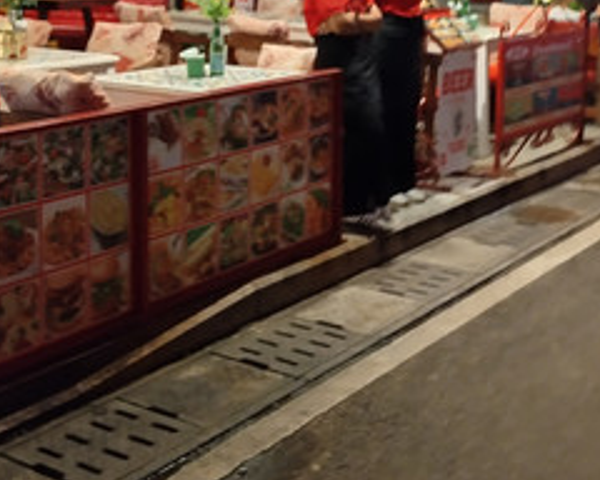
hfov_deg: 32.0
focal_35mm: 59
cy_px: 51
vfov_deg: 25.1
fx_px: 1048
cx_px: 292
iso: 400
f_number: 1.8
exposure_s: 1/25
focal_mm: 4.22
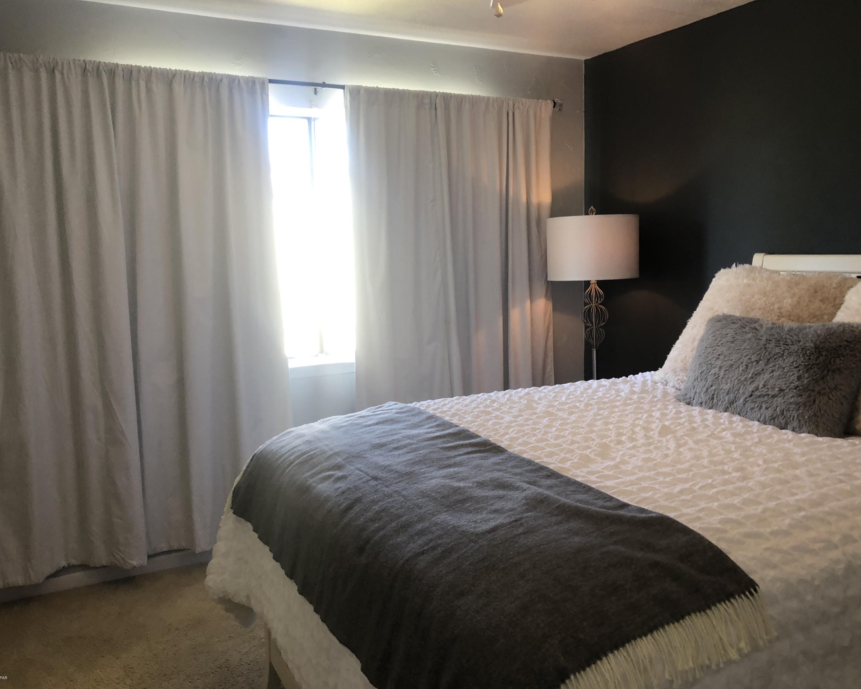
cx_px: 455
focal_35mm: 30
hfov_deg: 58.7
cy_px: 345
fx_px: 764
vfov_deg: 48.5
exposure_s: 1/30
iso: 32
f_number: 1.8
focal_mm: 3.99
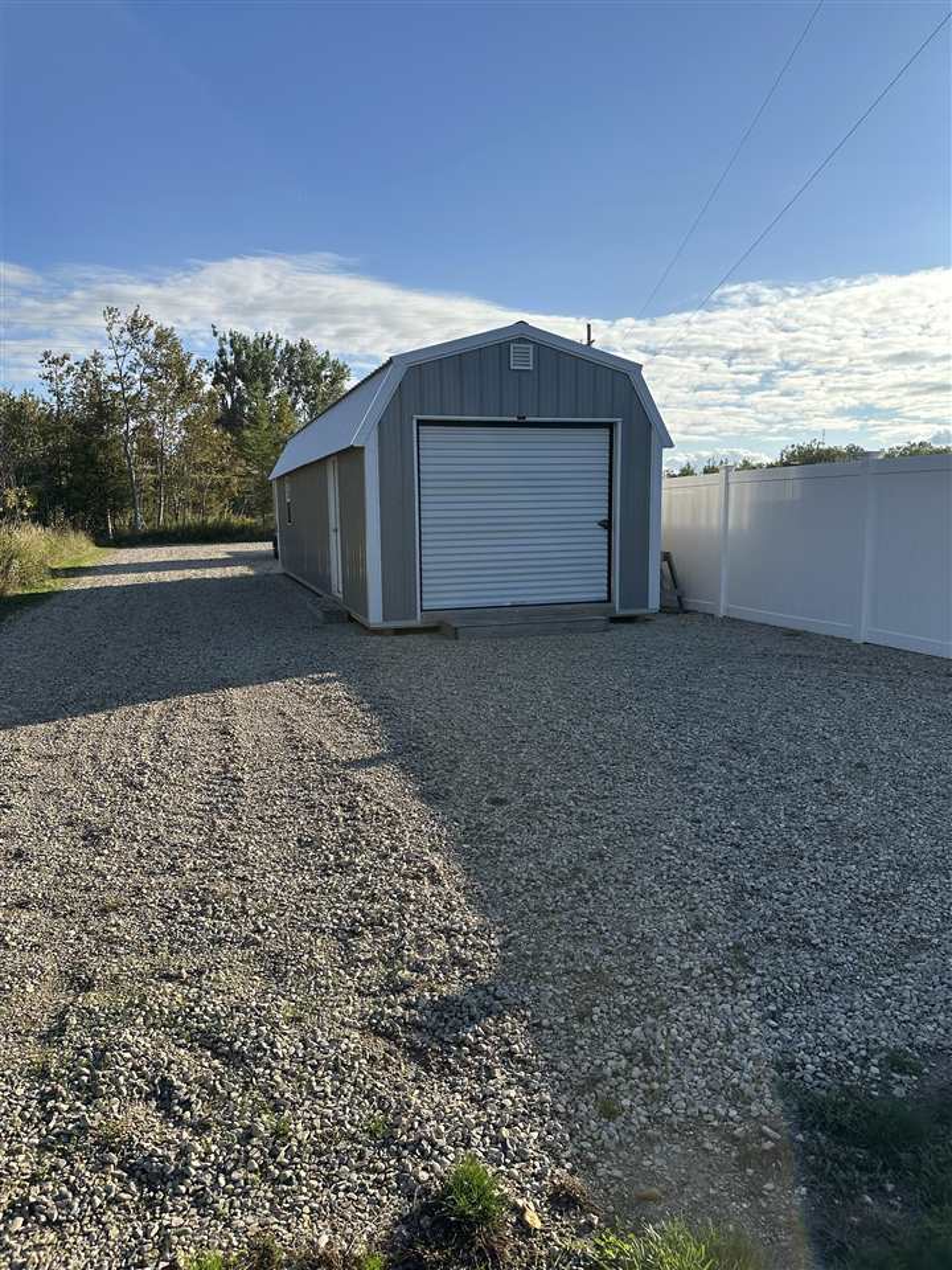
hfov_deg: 56.8
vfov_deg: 71.6
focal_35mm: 24
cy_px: 635
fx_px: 880
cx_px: 476
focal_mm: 6.86
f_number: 1.78
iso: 80
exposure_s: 1/4184
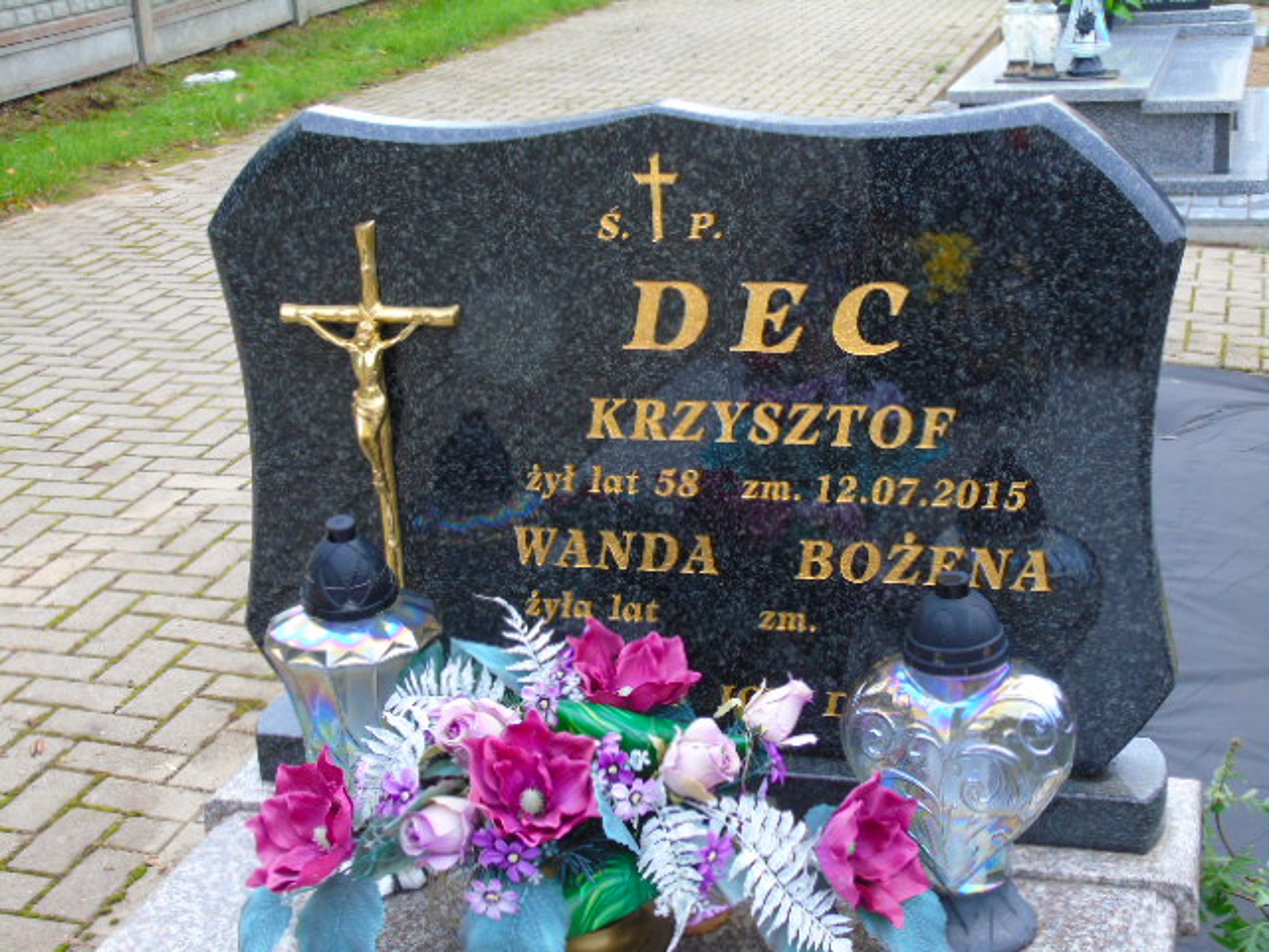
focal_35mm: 54
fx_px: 1980
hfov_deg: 35.5
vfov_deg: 27.0
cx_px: 634
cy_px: 476
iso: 80
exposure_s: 1/40
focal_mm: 9.6
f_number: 4.3
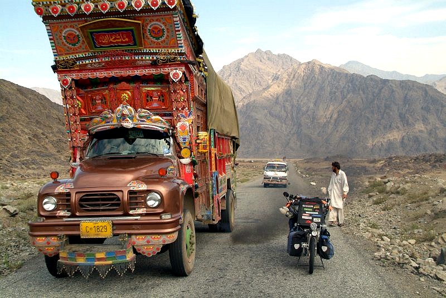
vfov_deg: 34.3
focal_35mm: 39
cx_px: 223
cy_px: 149
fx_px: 484
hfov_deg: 49.5
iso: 400
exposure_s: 1/350
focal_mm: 26
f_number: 9.5
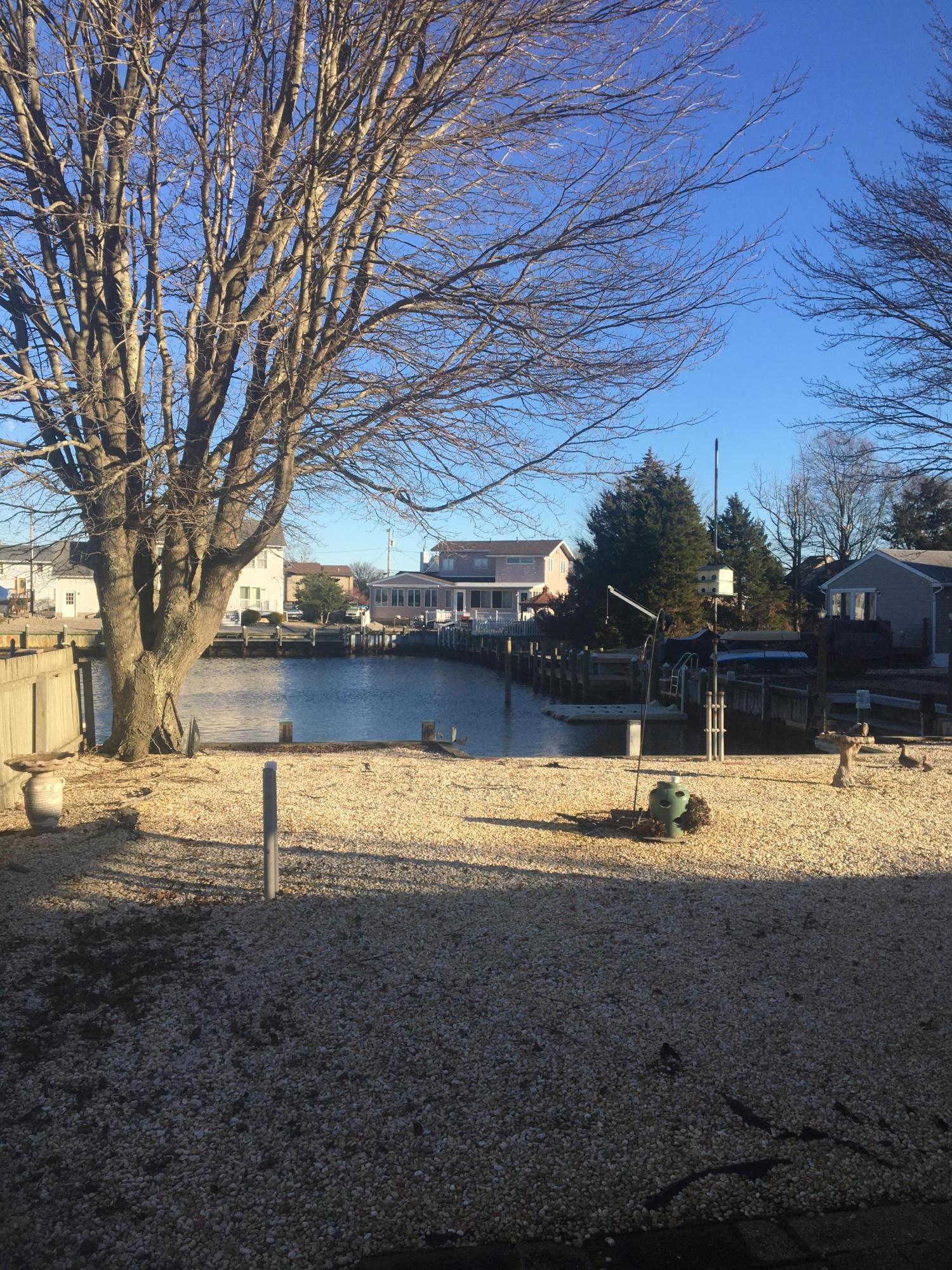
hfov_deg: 48.2
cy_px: 635
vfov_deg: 61.7
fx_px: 1063
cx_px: 476
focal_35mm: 29
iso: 25
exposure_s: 1/1261
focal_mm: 4.15
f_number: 2.2
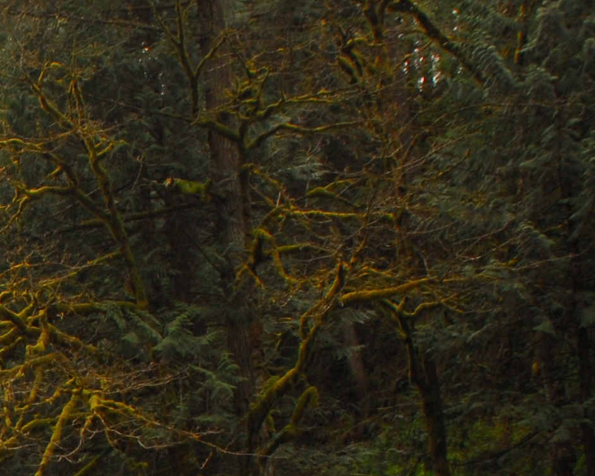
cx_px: -336
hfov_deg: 14.0
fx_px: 2254
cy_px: 583
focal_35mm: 128
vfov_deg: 11.8
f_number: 3.8
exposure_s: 1/800
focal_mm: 22
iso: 320
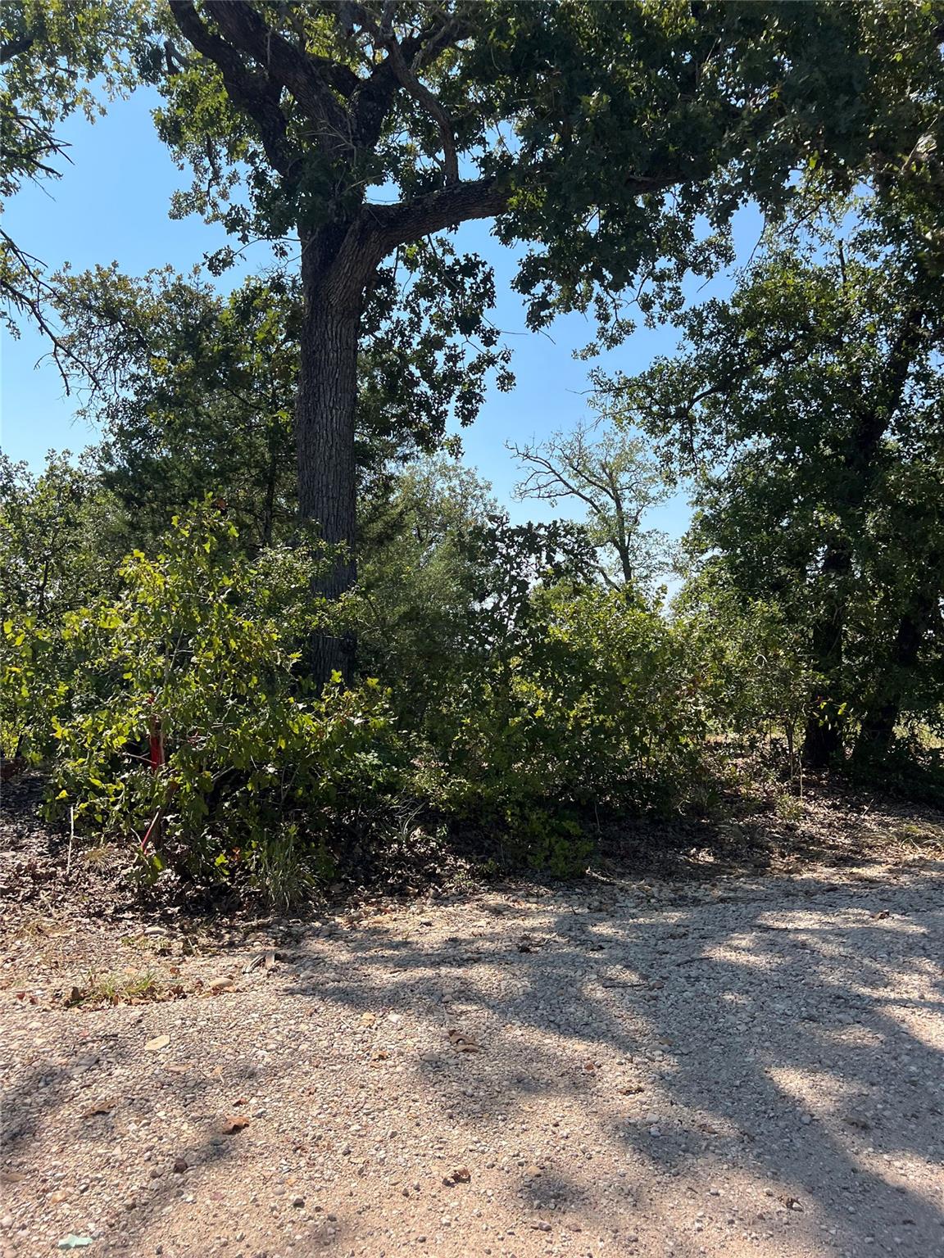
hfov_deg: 53.1
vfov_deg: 67.3
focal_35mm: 26
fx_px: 945
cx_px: 472
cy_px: 629
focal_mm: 5.7
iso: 50
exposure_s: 1/2632
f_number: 1.5
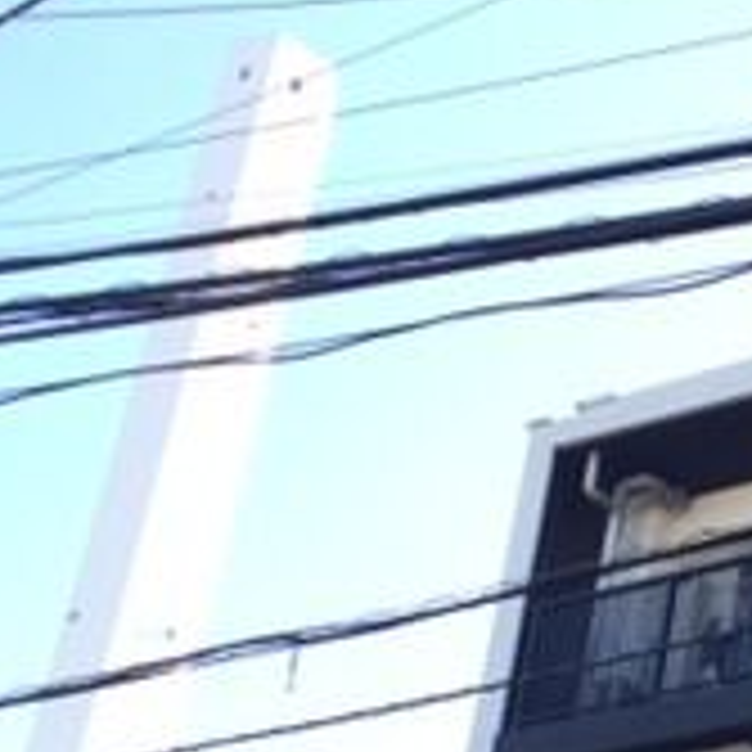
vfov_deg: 18.0
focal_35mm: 92
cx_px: 1081
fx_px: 2261
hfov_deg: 17.3
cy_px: 874
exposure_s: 1/456
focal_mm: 4.15
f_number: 2.2
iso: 32
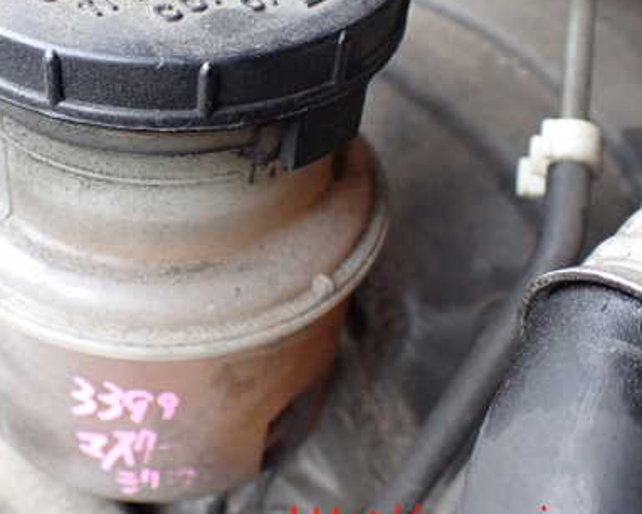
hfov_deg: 39.3
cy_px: 166
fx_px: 874
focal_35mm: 46
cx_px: 166
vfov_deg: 32.5
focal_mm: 5.4
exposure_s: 1/100
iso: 800
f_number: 2.3
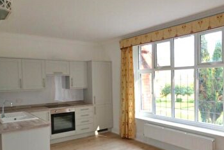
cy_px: 84
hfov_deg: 60.9
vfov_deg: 43.6
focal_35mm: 30
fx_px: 187
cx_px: 143
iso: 400
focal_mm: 10
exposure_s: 1/125
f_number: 4
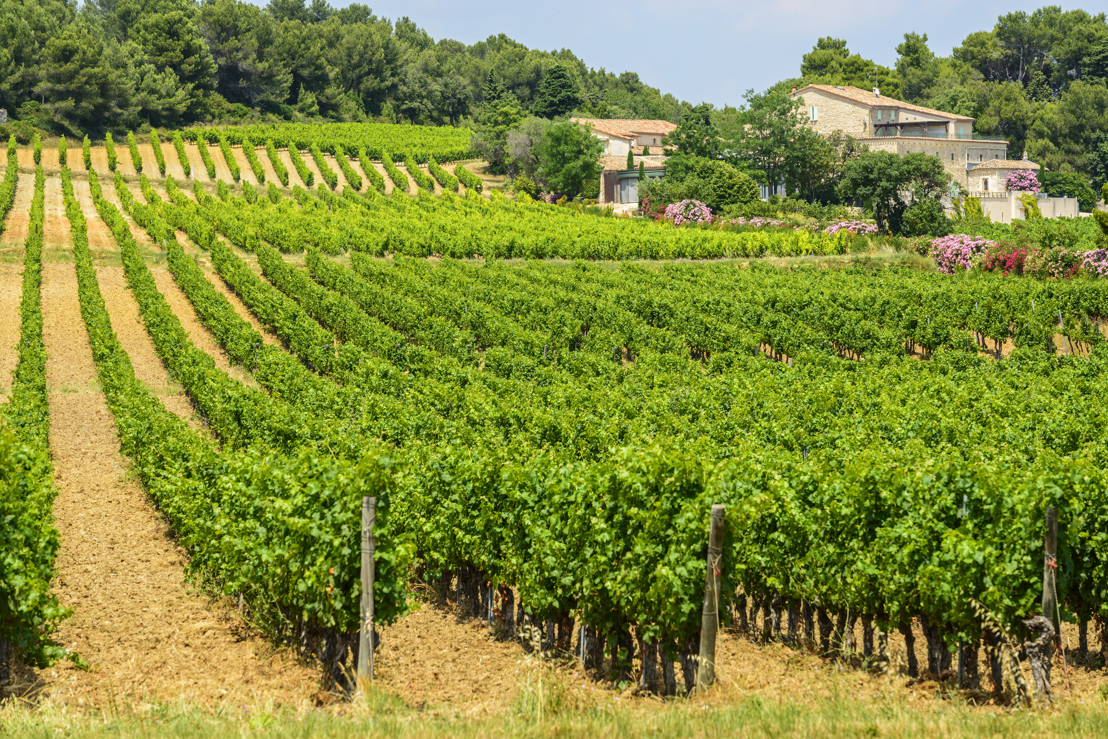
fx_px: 5541
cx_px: 554
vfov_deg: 7.6
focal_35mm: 180
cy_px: 370
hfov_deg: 11.4
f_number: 10
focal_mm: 180
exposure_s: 1/80
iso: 100
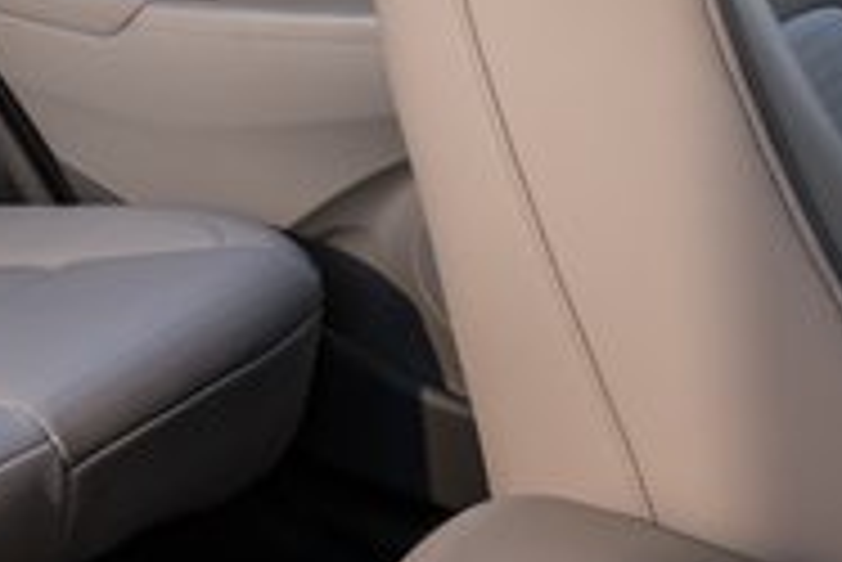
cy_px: 216
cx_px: -441
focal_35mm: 61
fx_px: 1428
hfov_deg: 24.8
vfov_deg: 22.3
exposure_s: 1/40
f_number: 5.6
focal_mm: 19
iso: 320
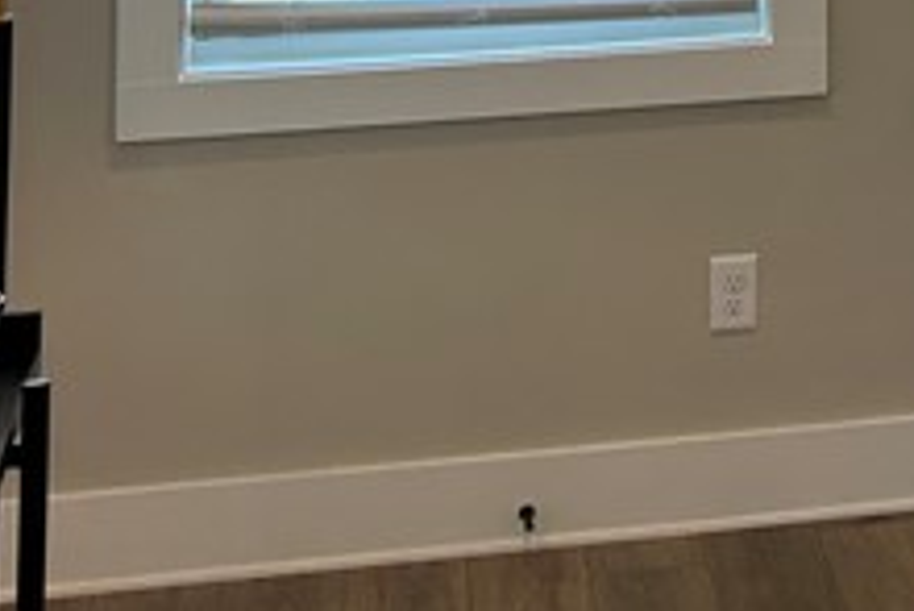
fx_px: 3201
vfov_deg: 10.2
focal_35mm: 126
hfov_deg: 14.9
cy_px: -569
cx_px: 1442
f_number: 1.5
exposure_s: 1/120
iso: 64
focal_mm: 5.7
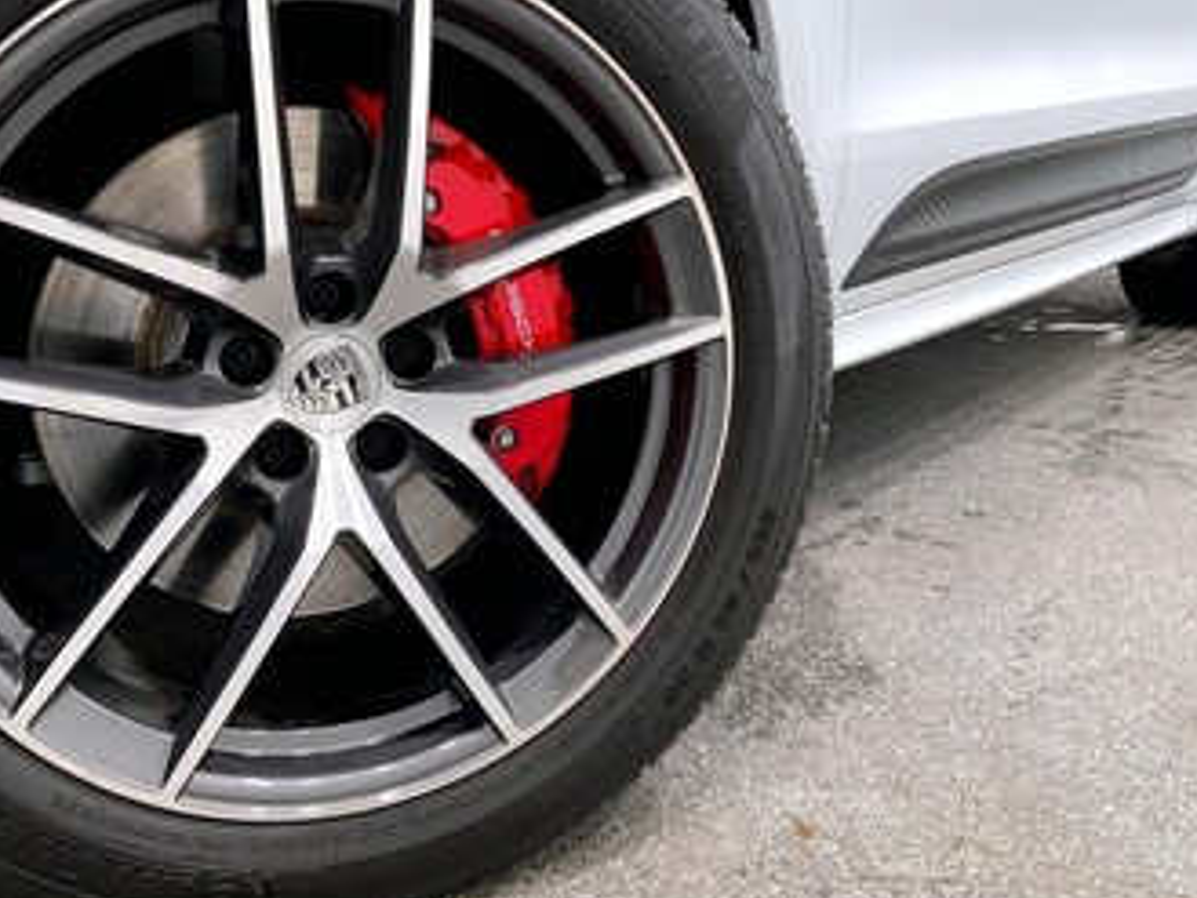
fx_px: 1280
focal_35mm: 37
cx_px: 549
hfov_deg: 50.1
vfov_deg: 38.5
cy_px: 362
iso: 40
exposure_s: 1/122
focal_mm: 3
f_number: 1.8
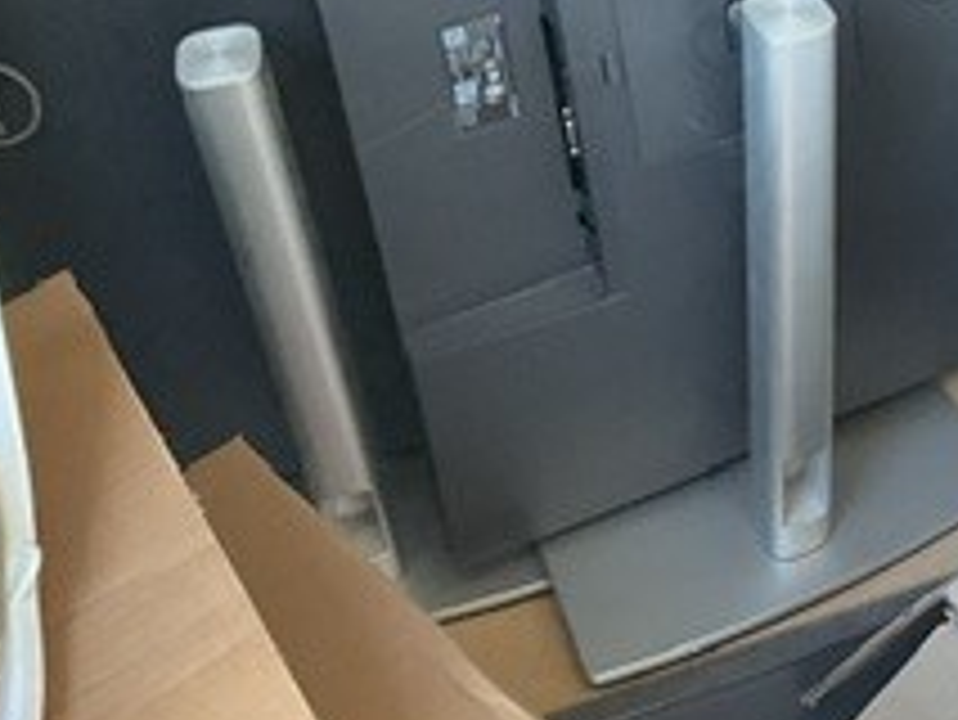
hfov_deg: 21.0
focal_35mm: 87
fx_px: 2409
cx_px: 1151
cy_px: -81
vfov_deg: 16.5
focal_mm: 3
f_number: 1.8
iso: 200
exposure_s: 1/60
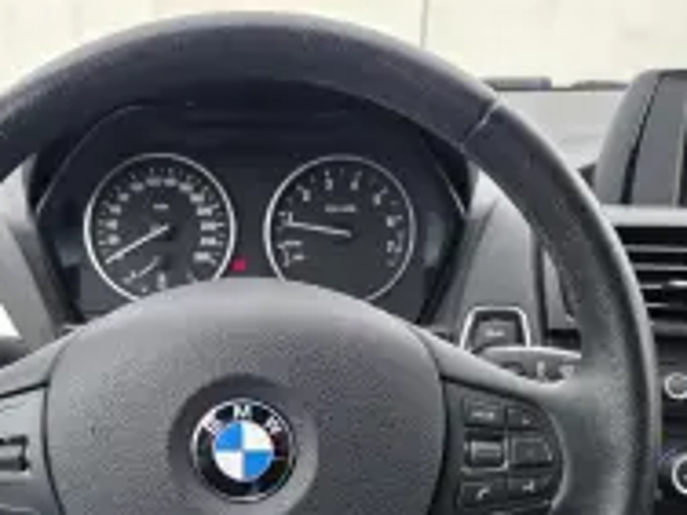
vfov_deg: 32.1
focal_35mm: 44
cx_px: 245
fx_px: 873
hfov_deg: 42.5
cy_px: 398
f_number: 1.7
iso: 40
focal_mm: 6.3
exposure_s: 1/359
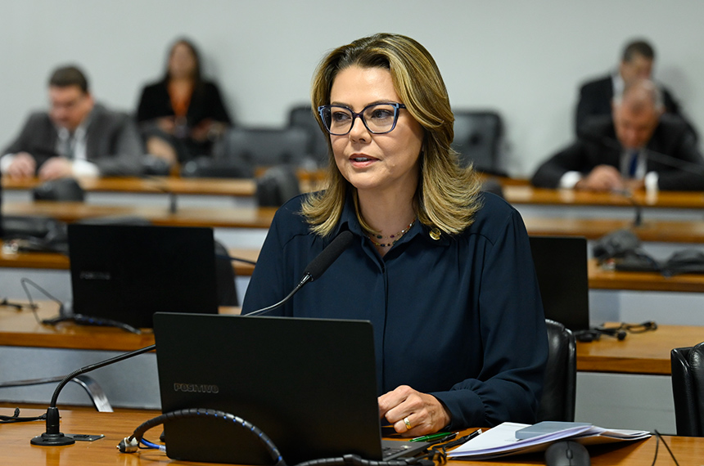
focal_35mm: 121
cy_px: 233
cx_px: 352
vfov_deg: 11.3
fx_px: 2362
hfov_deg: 17.0
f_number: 2.8
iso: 1600
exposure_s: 1/200
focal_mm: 81
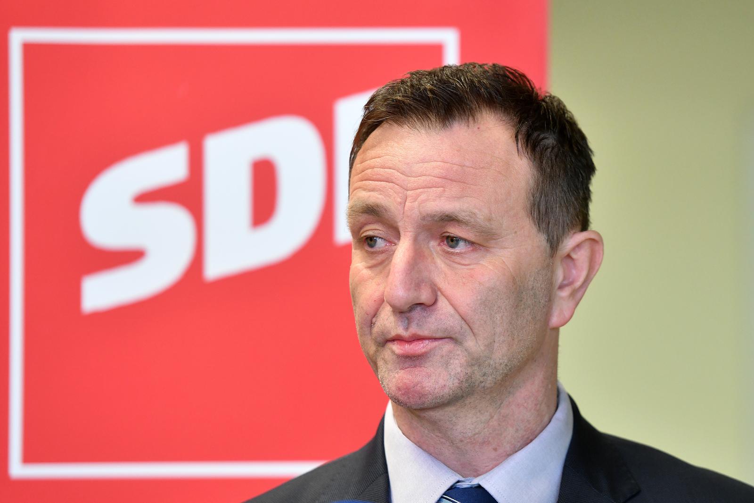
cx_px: 377
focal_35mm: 165
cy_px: 252
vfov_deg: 8.3
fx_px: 3455
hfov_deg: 12.5
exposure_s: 1/200
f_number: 4
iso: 1600
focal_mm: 165
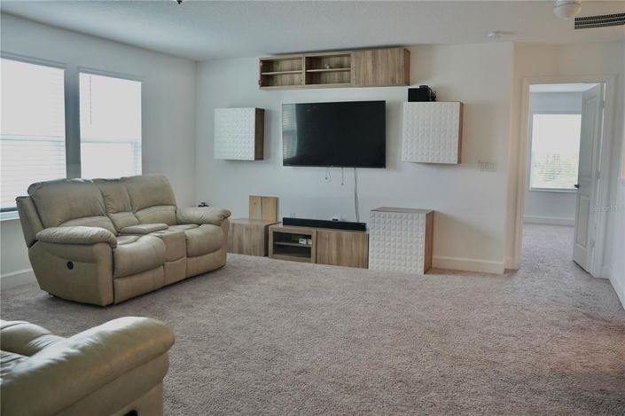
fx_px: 510
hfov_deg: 63.0
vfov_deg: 44.4
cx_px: 312
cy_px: 208
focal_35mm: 29
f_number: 4
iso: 1600
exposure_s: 1/160
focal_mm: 29.4
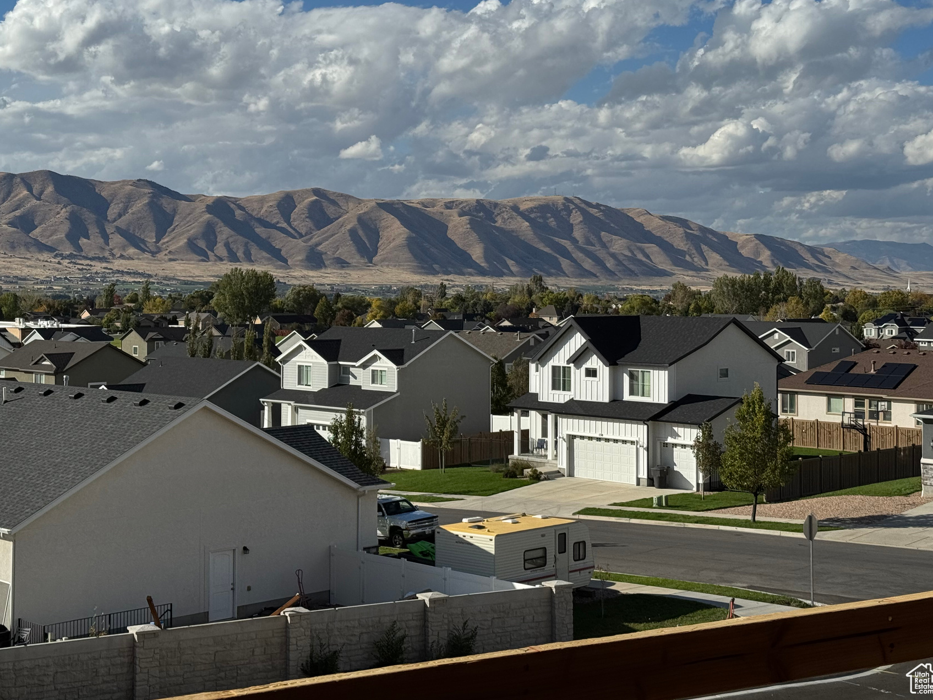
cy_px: 279
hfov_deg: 33.2
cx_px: 383
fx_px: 1563
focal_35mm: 58
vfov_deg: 25.2
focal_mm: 6.76
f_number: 1.78
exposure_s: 1/7937
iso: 64
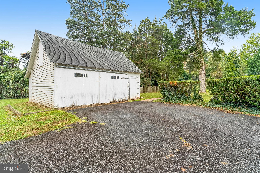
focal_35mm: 18
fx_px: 130
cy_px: 86
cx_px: 130
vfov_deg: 67.4
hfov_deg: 90.0
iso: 1250
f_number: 8
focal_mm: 18
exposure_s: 1/100
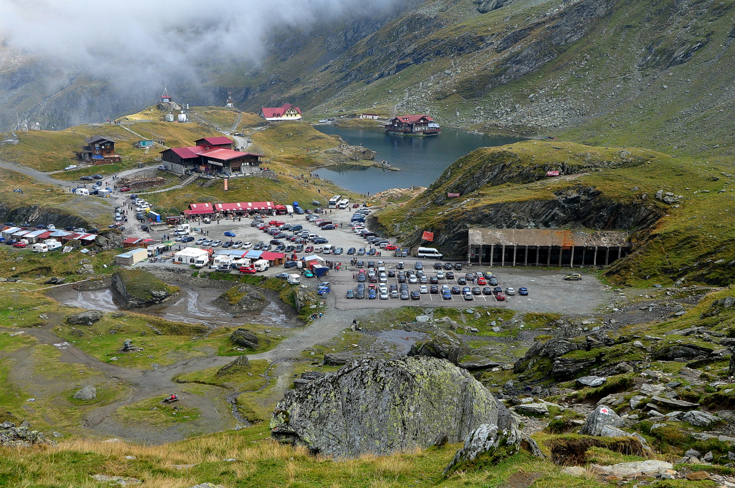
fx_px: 918
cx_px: 368
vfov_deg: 29.8
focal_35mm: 45
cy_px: 244
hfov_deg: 43.7
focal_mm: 30
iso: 400
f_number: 13
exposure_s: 1/200
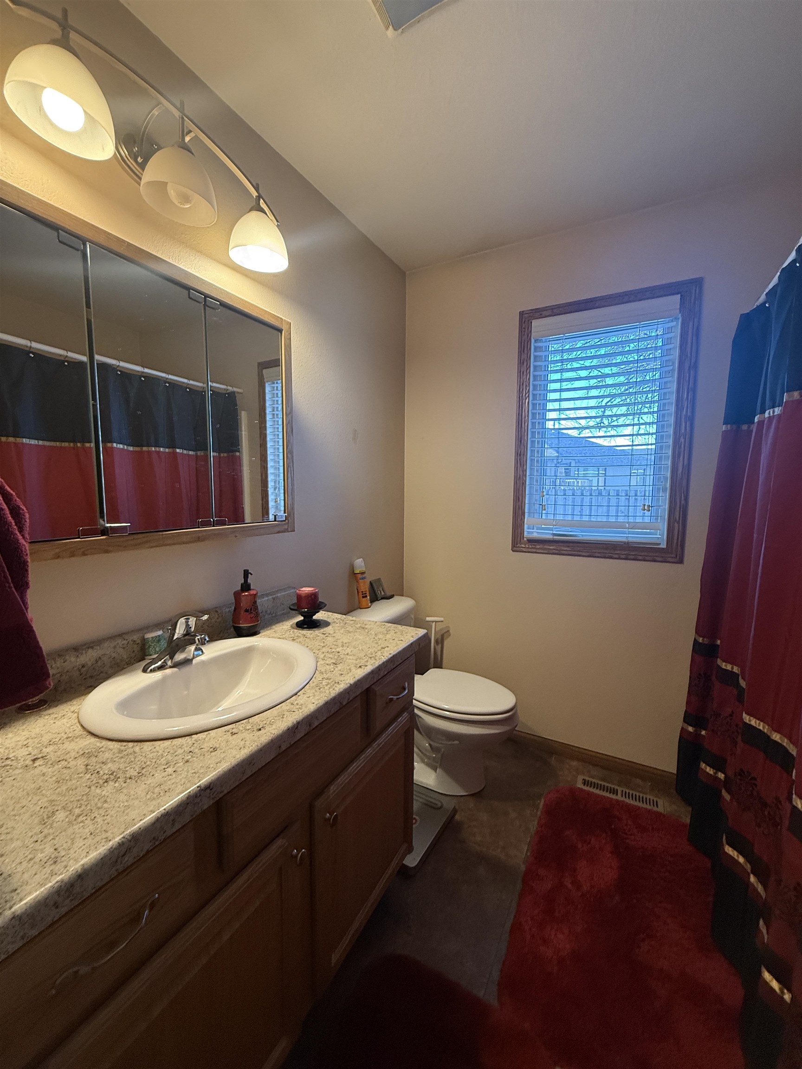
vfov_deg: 102.1
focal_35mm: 14
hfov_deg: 85.7
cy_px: 534
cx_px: 401
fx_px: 432
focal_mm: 2.22
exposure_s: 1/60
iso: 250
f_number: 2.2
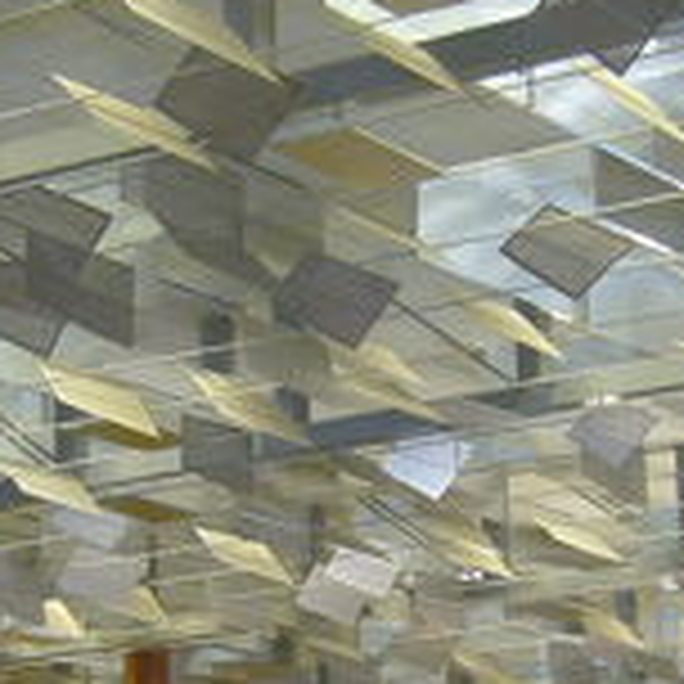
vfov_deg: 13.2
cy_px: 493
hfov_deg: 13.2
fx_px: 2951
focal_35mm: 132
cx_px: 414
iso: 160
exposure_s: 1/15
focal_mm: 5.8
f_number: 2.8
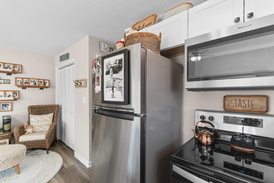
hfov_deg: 100.4
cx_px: 137
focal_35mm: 15
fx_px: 114
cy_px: 92
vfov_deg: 77.3
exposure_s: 1/1.25
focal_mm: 10
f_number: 4.5
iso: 100
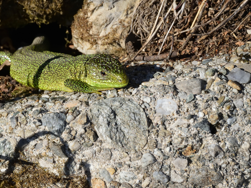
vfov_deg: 6.5
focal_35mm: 228
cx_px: 127
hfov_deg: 8.7
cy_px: 94
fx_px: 1653
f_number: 18
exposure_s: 1/640
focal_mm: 140
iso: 1000
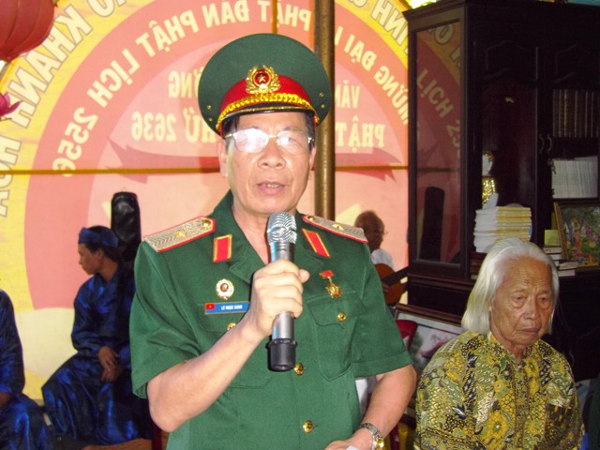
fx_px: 832
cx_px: 300
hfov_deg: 39.7
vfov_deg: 30.3
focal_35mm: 48
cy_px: 225
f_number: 3.5
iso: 434
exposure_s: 1/60
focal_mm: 8.5
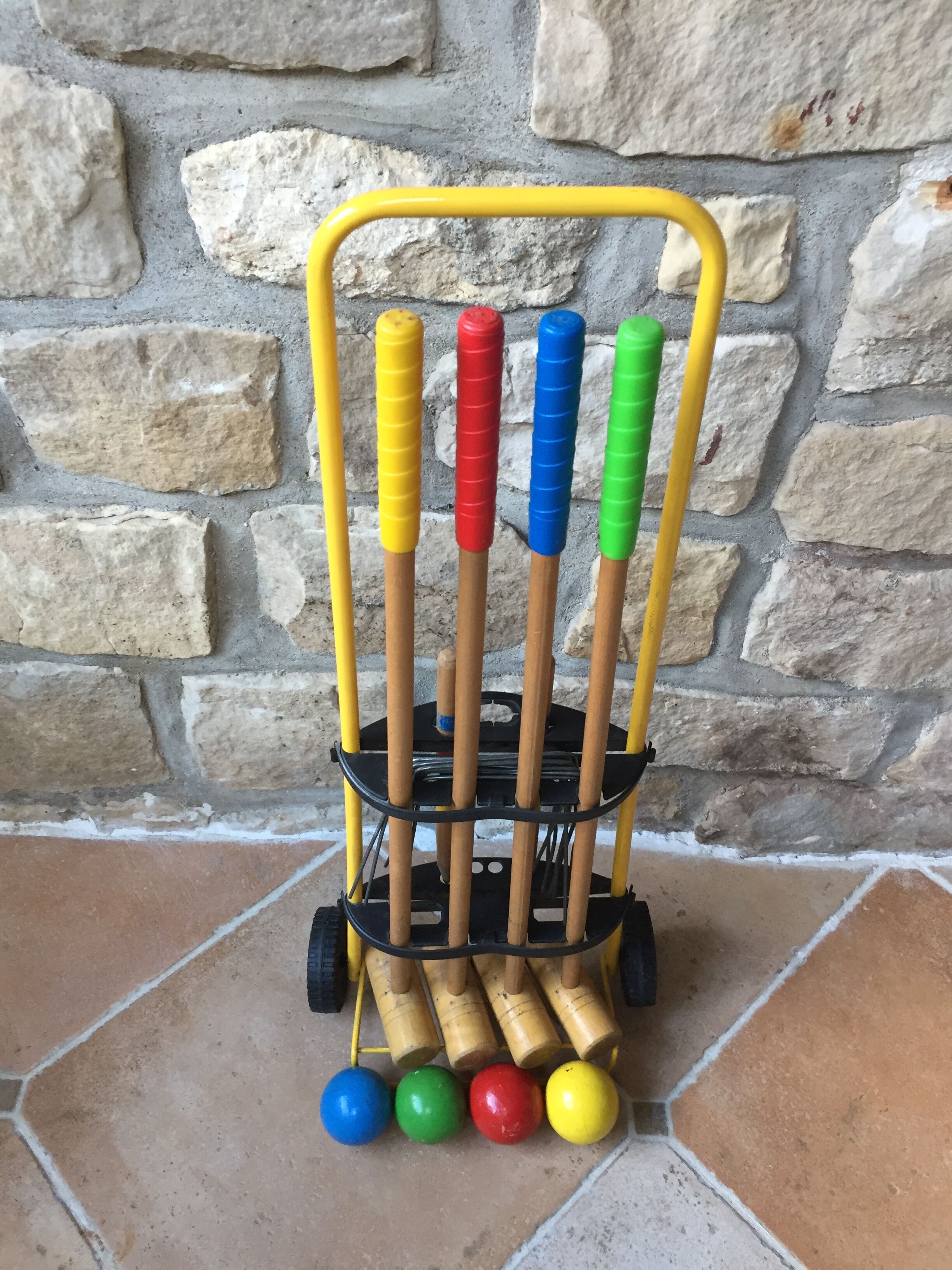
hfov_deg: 48.2
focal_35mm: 29
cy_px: 635
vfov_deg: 61.7
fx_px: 1063
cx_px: 476
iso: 125
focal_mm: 4.15
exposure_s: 1/33
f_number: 2.2
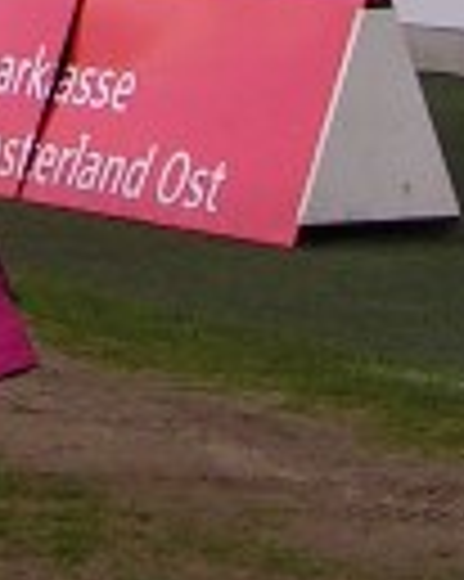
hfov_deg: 6.4
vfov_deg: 8.0
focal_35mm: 230
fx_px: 3953
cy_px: -652
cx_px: -586
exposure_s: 1/160
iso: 50
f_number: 5
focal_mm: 5.8
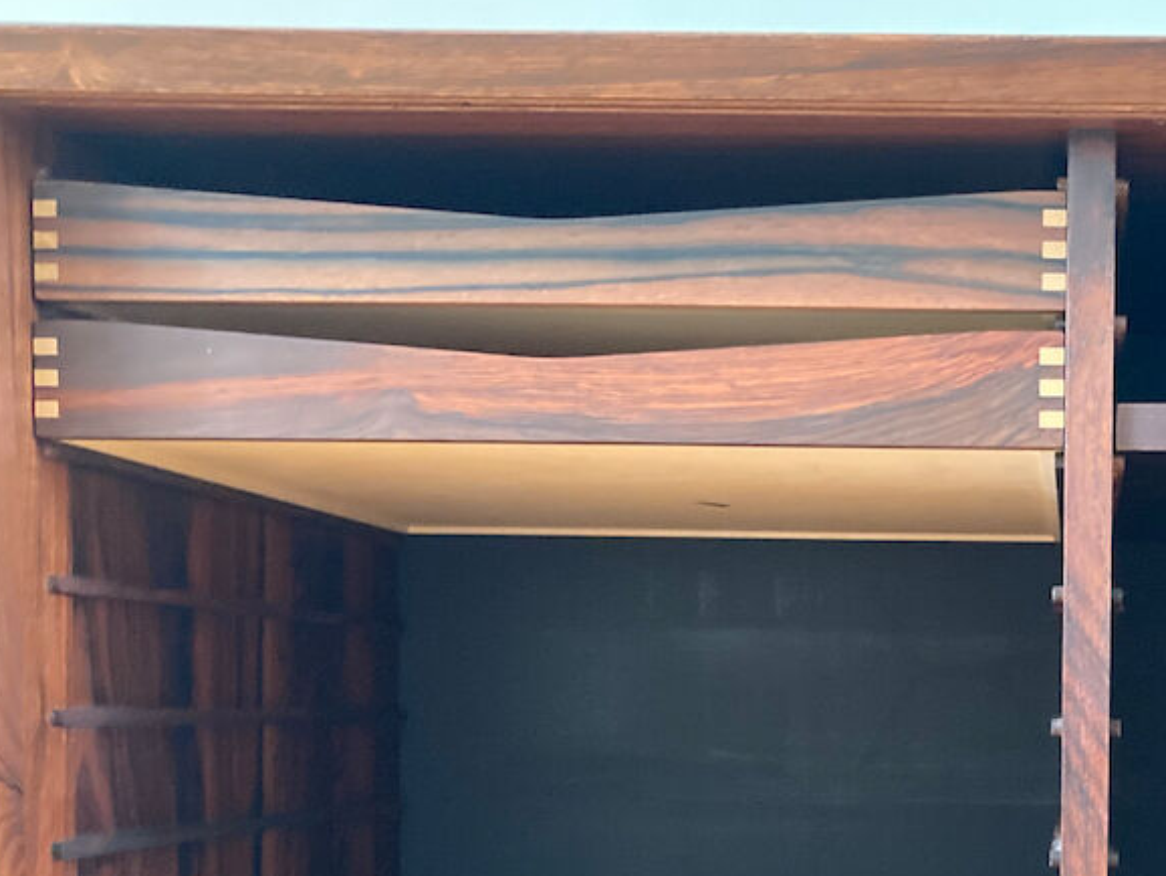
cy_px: 842
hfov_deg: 29.7
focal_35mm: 62
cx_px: 1085
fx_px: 2089
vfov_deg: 22.9
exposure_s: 1/30
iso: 500
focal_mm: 3.99
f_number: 1.8
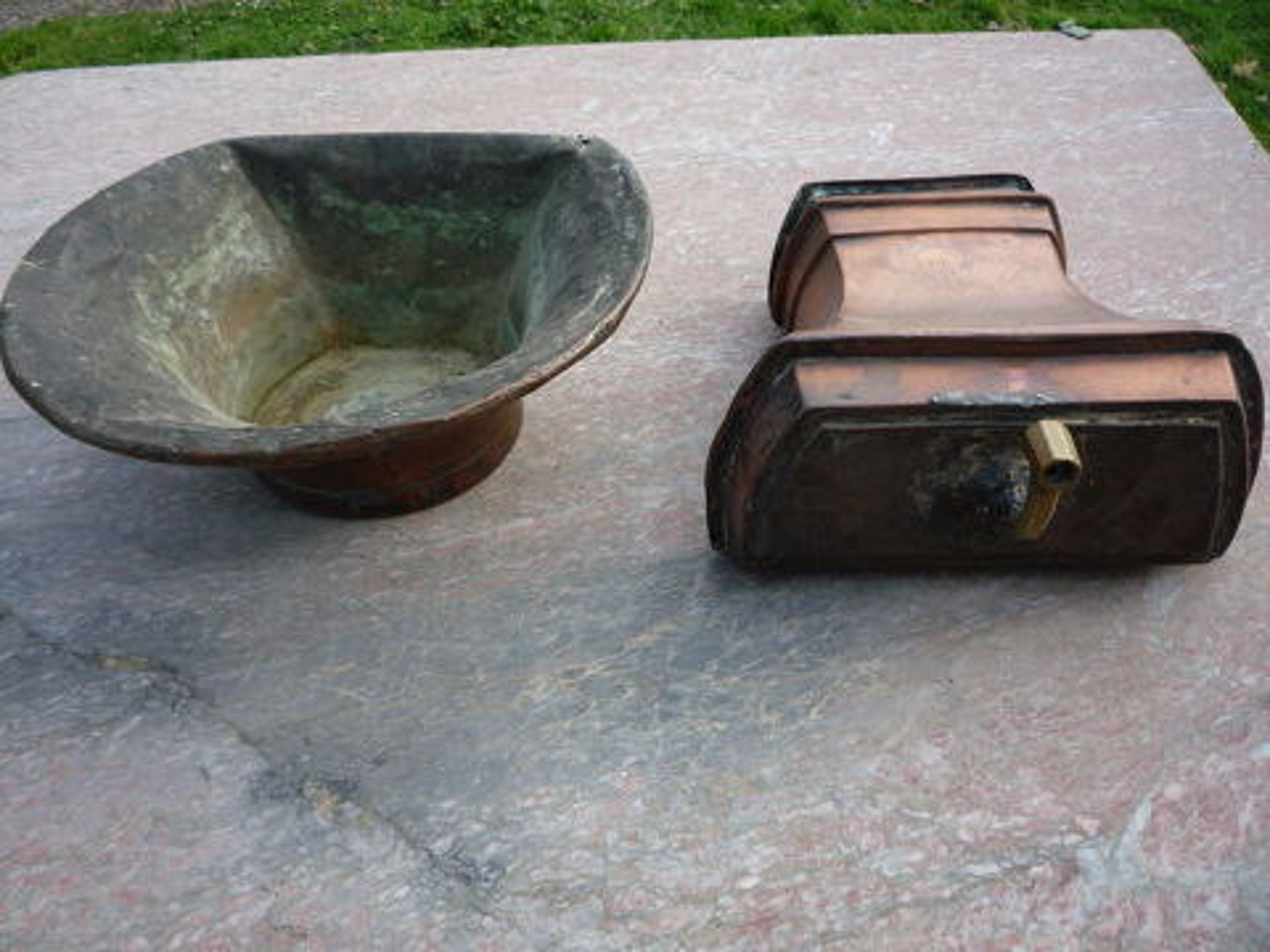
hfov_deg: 60.0
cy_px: 476
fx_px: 1101
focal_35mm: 30
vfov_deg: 46.8
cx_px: 635
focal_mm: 5.2
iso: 100
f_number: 4
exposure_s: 1/160
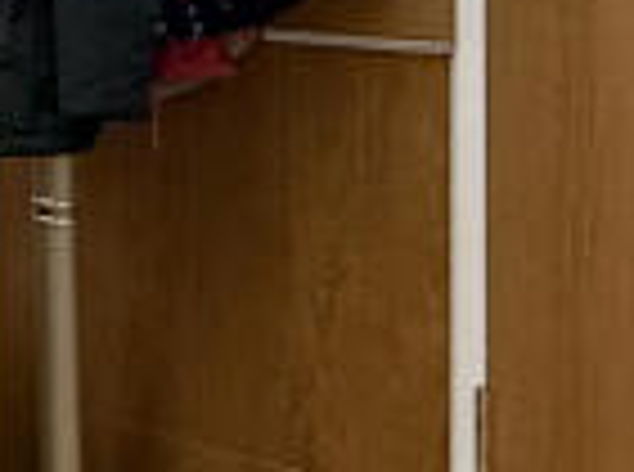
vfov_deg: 14.0
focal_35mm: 102
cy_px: -103
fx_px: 1863
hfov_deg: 13.8
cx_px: -877
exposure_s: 1/50
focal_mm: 2.22
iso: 400
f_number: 2.2
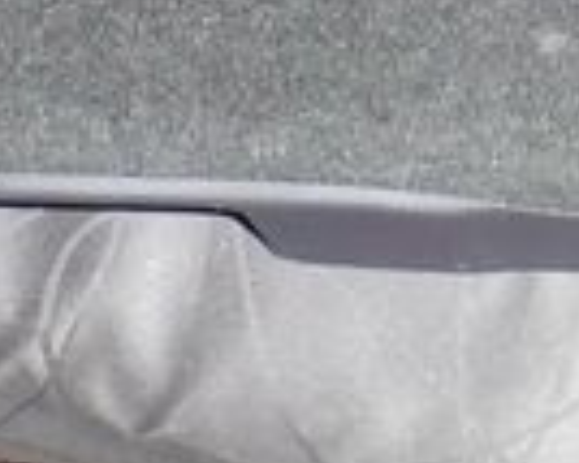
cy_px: -368
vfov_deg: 8.0
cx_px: 804
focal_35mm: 187
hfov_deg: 10.1
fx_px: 3202
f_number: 3.9
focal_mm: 6.5
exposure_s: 1/30
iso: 500
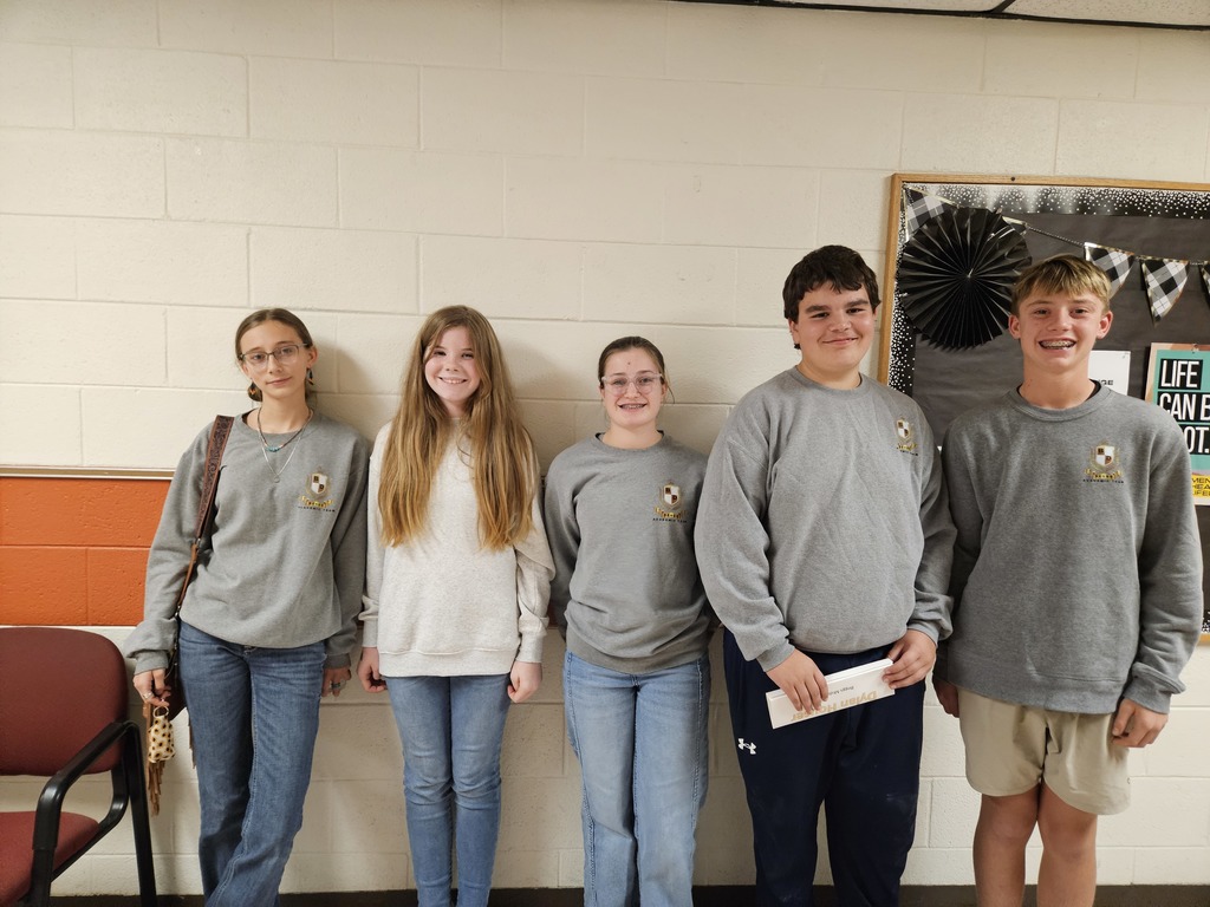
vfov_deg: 58.9
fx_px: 804
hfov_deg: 73.9
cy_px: 454
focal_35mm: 23
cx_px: 605
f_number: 1.8
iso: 1000
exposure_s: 1/120
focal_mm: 5.4
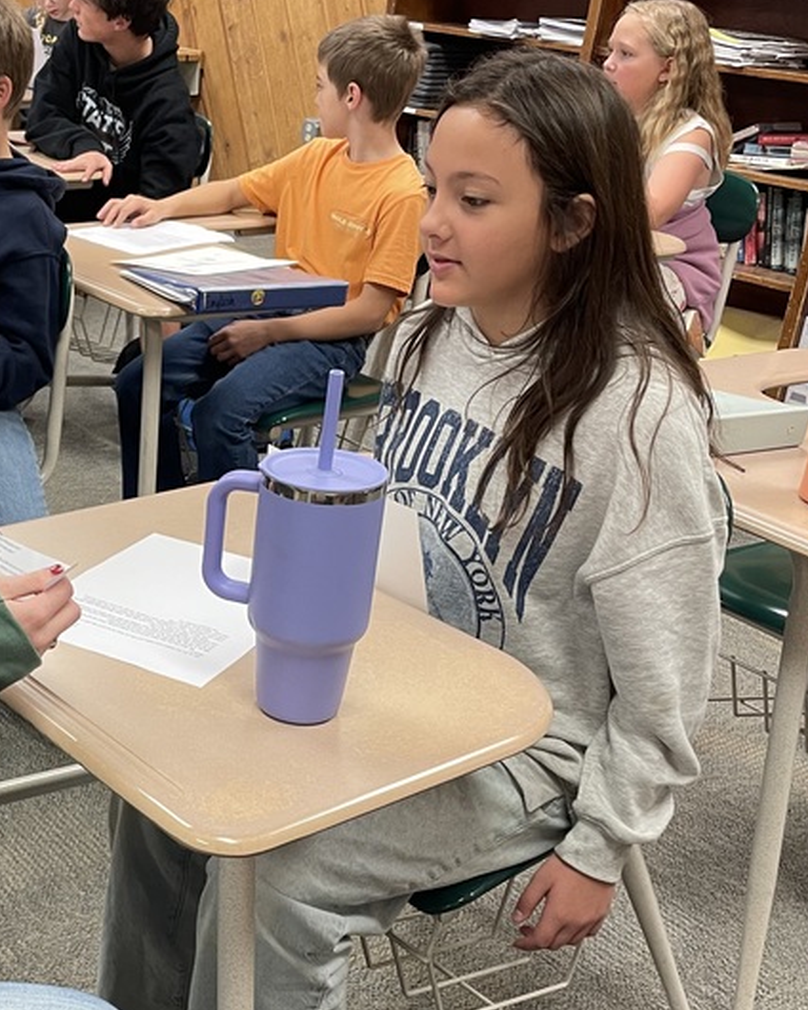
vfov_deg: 37.8
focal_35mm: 49
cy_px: 627
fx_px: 1465
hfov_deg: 29.7
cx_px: 105
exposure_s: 1/60
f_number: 1.6
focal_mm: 4.2
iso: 100
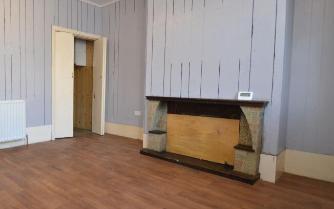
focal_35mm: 24
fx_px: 219
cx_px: 82
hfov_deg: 69.7
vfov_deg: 51.1
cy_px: 101
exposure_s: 1/60
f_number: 3.5
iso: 720
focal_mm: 10
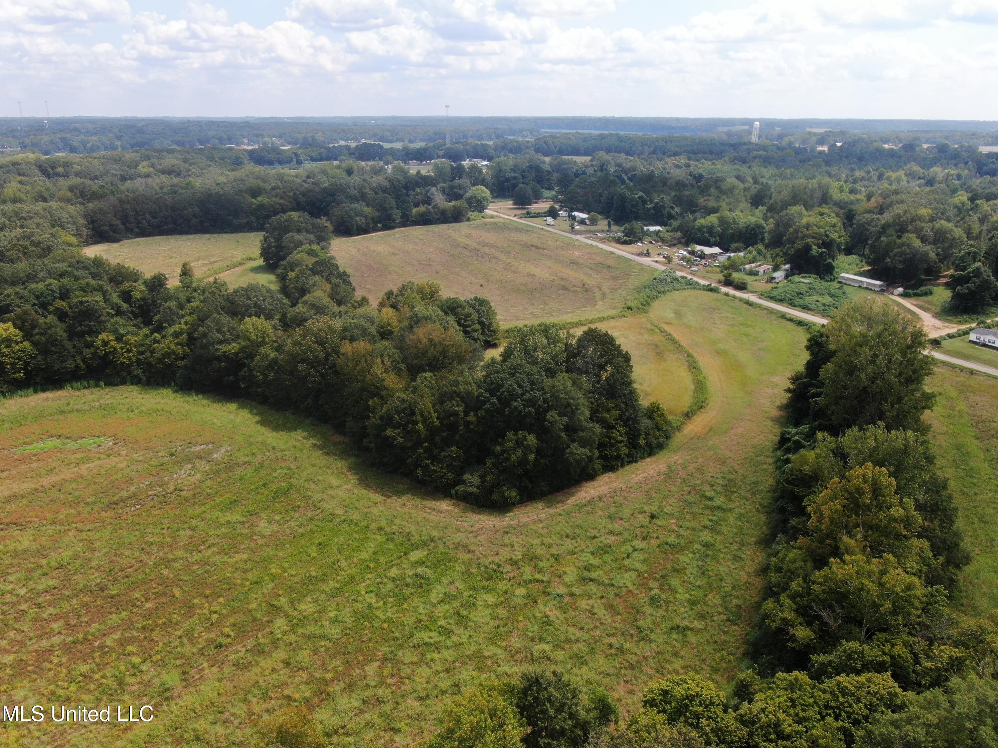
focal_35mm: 26
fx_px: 750
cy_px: 374
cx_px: 499
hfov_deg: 67.3
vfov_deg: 53.1
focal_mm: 4.68
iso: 100
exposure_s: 1/1000
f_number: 2.9
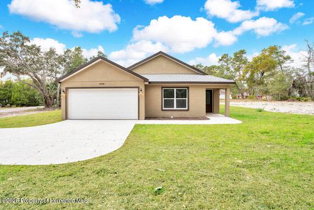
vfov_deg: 73.8
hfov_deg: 96.7
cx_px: 157
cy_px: 105
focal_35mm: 16
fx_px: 140
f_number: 5
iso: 100
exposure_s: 1/100
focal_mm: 16
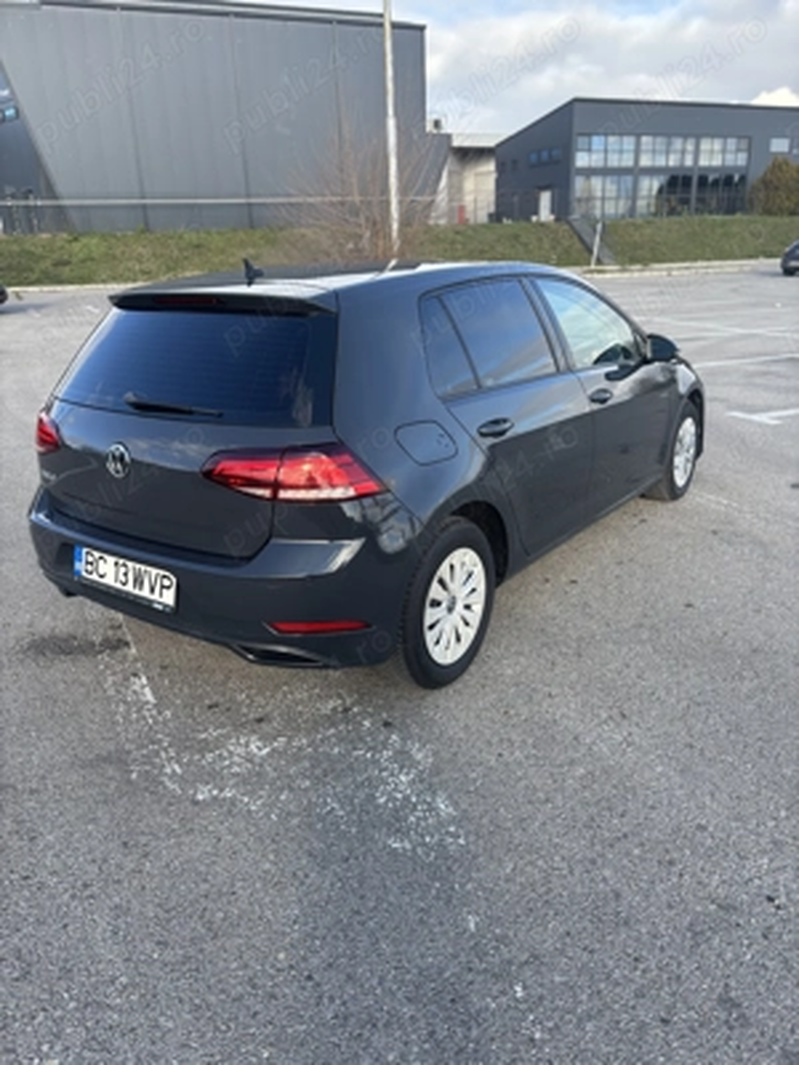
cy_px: 532
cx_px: 400
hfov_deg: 53.1
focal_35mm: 26
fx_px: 800
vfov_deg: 67.3
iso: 50
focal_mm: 5.96
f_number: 1.6
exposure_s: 1/615
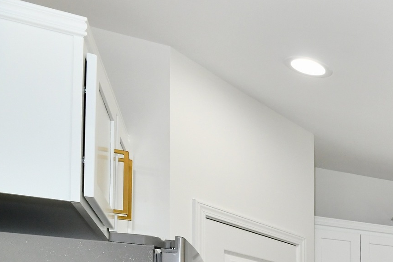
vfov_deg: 22.8
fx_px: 546
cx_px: 683
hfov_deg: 23.4
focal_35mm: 50
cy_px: 375
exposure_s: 1/125
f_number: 7.1
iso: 800
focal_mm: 14
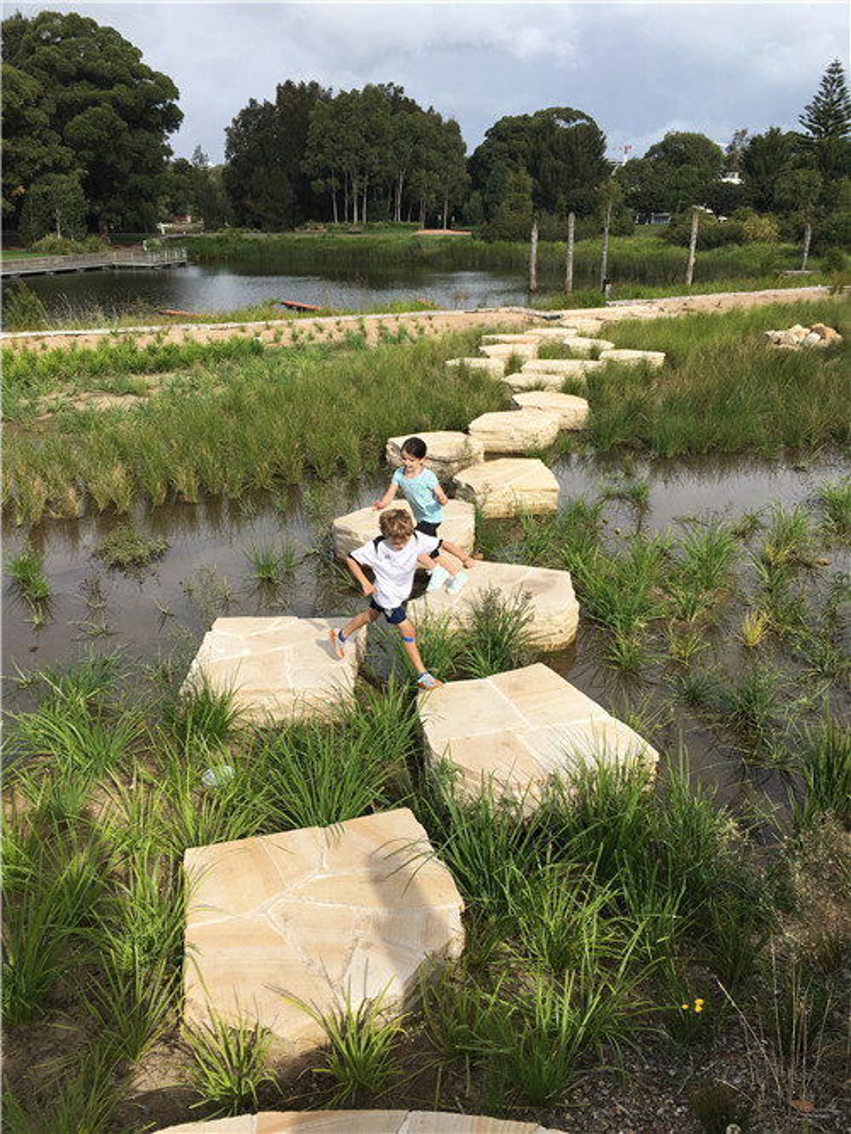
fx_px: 950
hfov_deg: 48.3
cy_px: 567
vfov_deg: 61.6
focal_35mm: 29
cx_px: 426
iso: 25
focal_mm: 4.15
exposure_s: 1/1972
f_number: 2.2
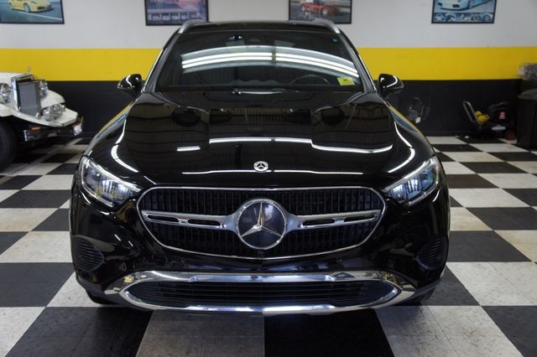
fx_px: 492
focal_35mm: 33
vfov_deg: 39.9
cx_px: 268
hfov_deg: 57.2
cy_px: 178
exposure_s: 1/40
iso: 250
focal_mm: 22
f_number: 4
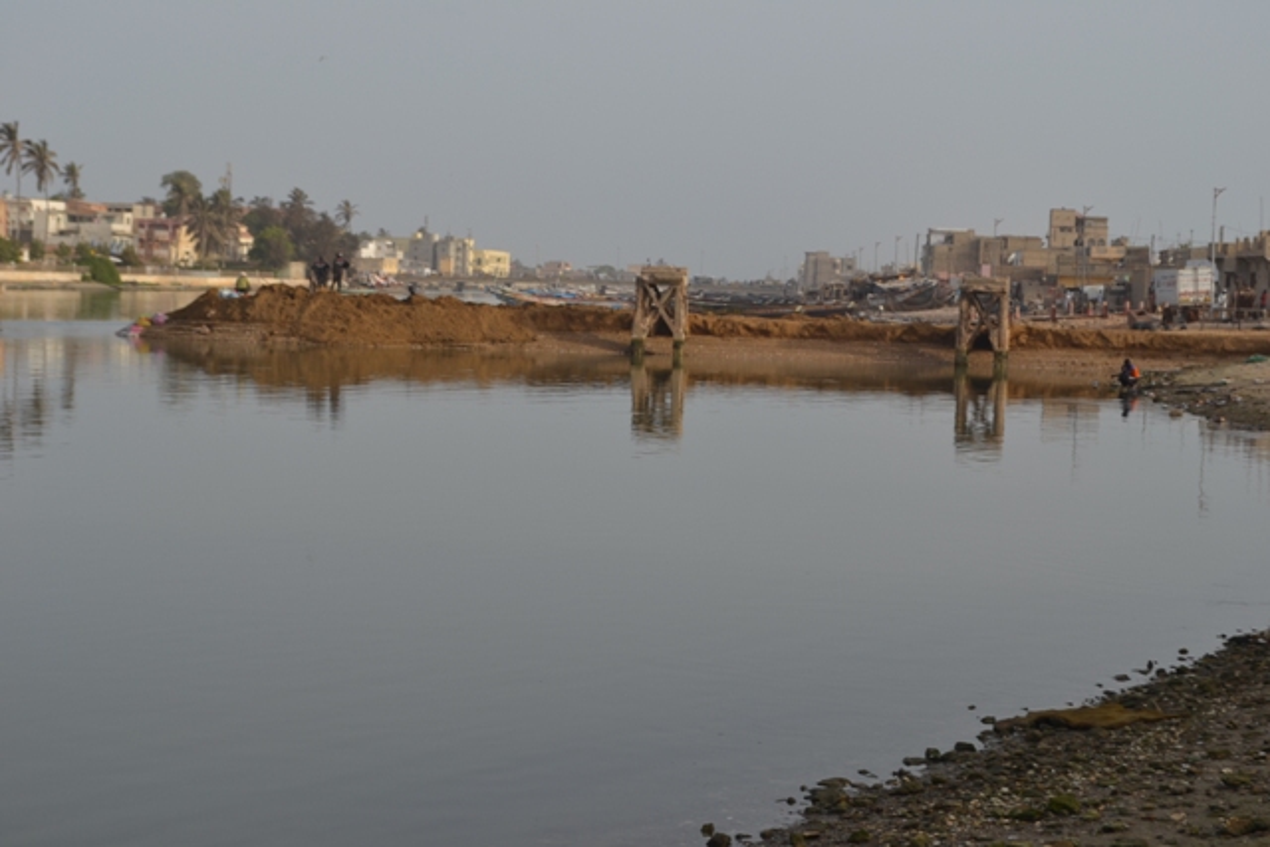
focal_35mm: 72
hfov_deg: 28.1
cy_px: 424
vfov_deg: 18.9
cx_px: 635
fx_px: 2540
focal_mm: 48
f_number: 8
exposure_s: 1/250
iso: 100
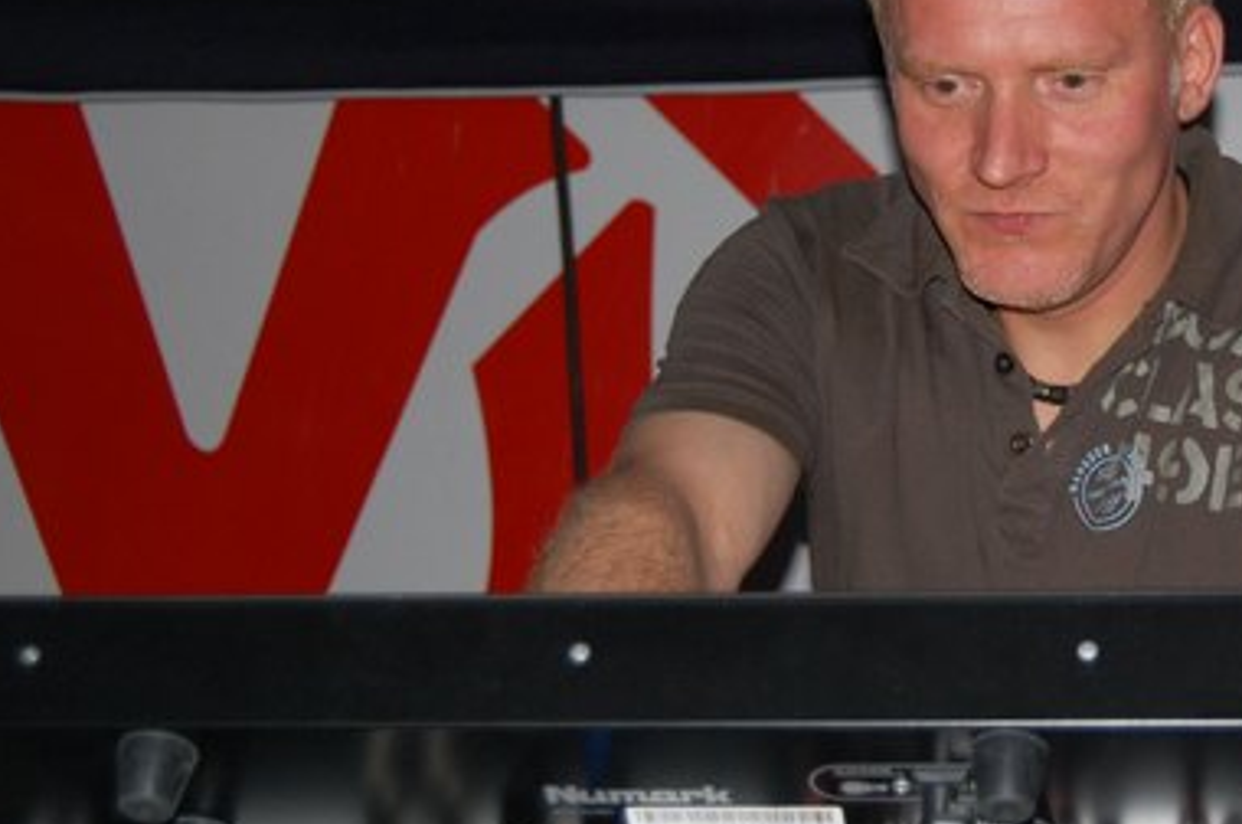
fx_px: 3238
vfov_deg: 14.5
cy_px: 296
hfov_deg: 21.4
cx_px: 1023
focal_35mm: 94
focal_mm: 34
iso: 400
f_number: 4.5
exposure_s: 1/60
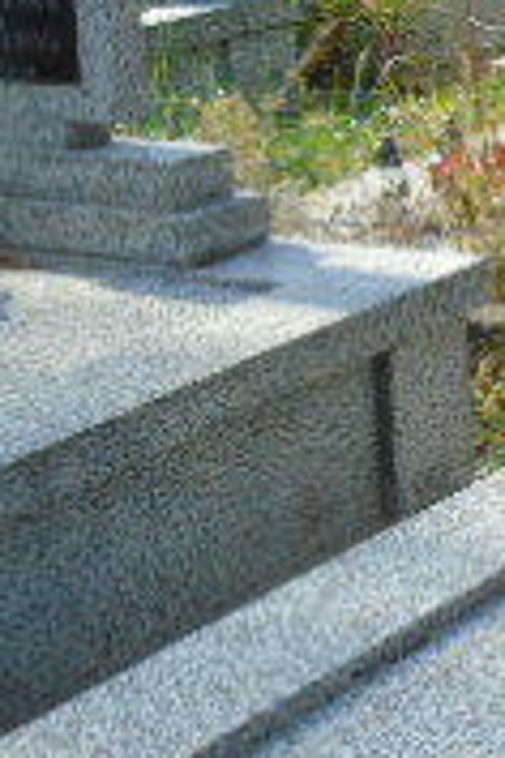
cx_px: 616
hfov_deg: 10.5
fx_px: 2693
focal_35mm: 128
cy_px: 415
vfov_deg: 16.0
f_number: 3.8
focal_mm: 6.1
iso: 80
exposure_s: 1/250
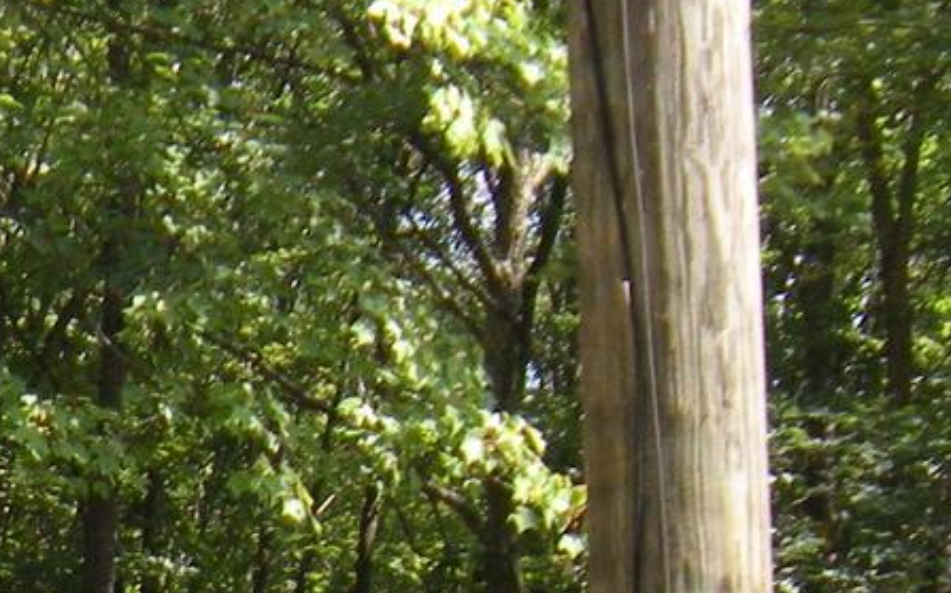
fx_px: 4404
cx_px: -296
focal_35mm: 170
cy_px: 1061
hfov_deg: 12.0
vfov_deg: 7.5
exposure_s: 1/176
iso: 89
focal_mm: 5.9
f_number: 3.8
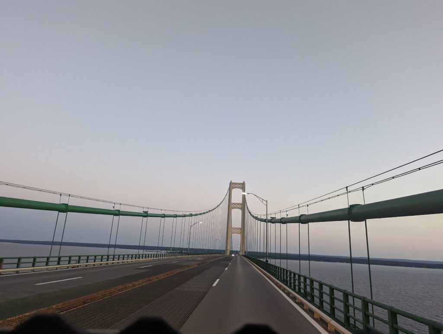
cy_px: 167
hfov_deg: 71.5
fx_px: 308
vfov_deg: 56.9
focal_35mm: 24
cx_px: 222
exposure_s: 1/1595
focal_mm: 6.81
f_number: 1.85
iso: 1847
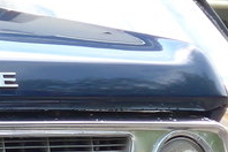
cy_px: 134
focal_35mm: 290
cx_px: -354
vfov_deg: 4.7
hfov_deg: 6.7
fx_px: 1837
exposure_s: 1/500
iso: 80
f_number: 3
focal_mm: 9.5
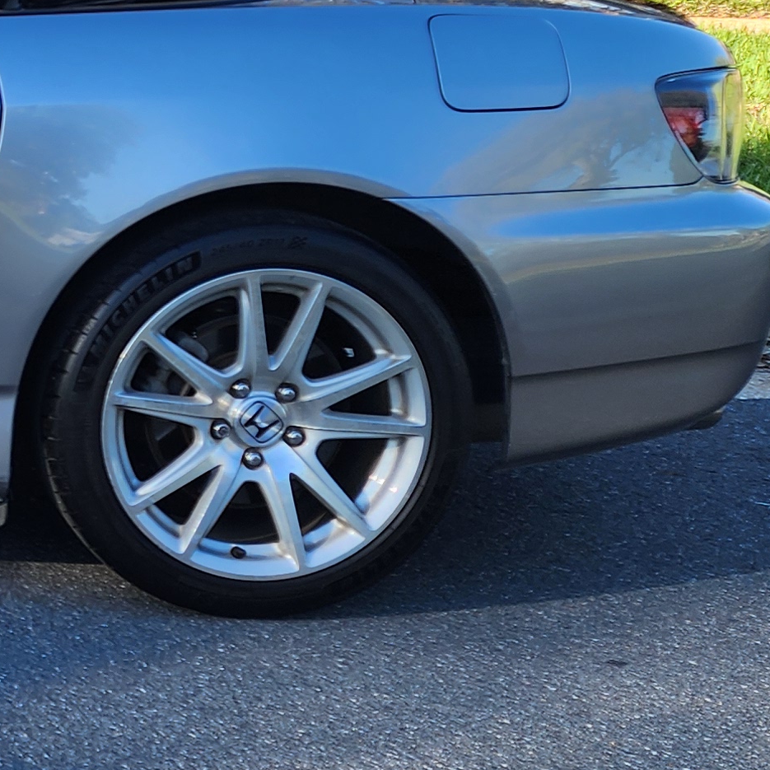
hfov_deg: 17.6
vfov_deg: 19.9
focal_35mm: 87
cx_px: -432
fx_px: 2189
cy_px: 294
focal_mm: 6.4
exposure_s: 1/203
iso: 12
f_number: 1.8
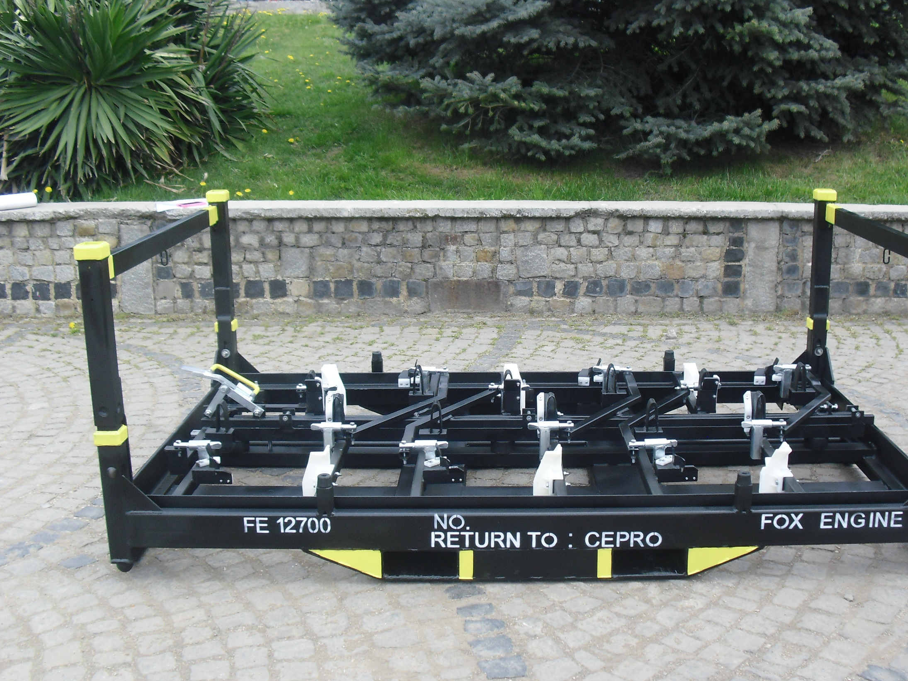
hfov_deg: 44.7
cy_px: 335
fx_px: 1102
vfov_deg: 34.4
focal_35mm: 42
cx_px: 500
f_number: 3.1
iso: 100
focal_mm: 6.3
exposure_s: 1/320
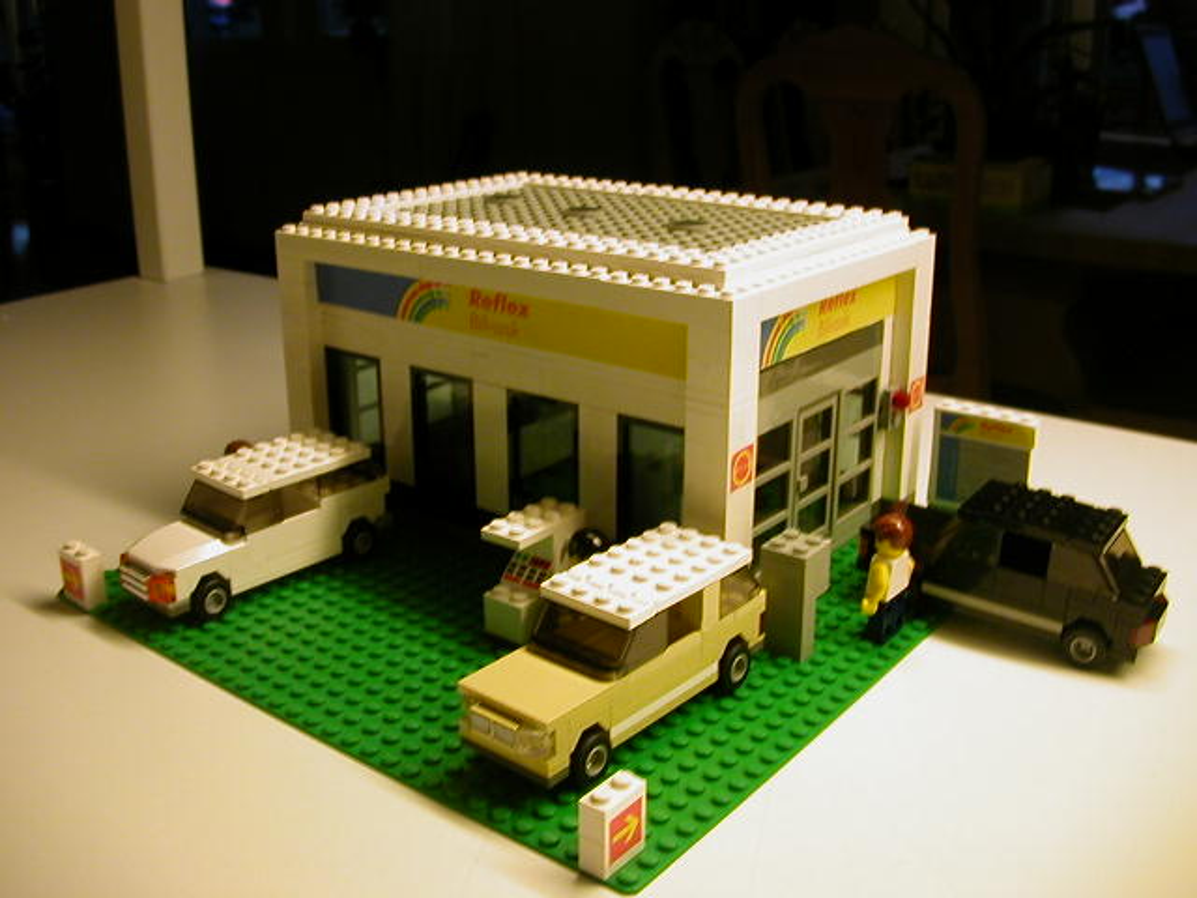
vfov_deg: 38.7
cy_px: 449
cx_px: 598
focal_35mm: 37
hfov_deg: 50.1
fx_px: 1279
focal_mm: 5.6
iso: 100
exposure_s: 1/26.1
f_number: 2.7
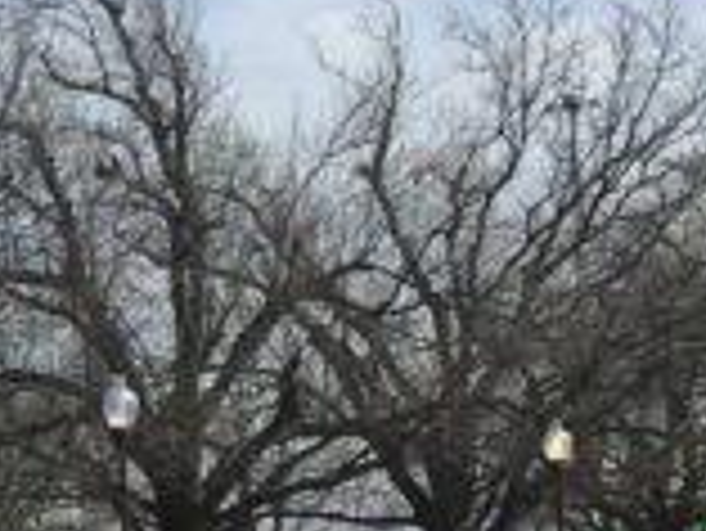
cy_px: 652
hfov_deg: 9.7
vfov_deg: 7.8
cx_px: -693
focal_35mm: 189
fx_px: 3858
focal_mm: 4.15
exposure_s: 1/2481
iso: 25
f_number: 2.2
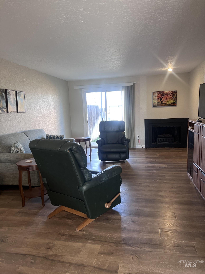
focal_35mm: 26
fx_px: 205
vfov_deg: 67.3
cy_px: 137
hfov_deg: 53.1
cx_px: 102
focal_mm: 5.7
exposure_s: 1/60
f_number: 1.5
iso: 64
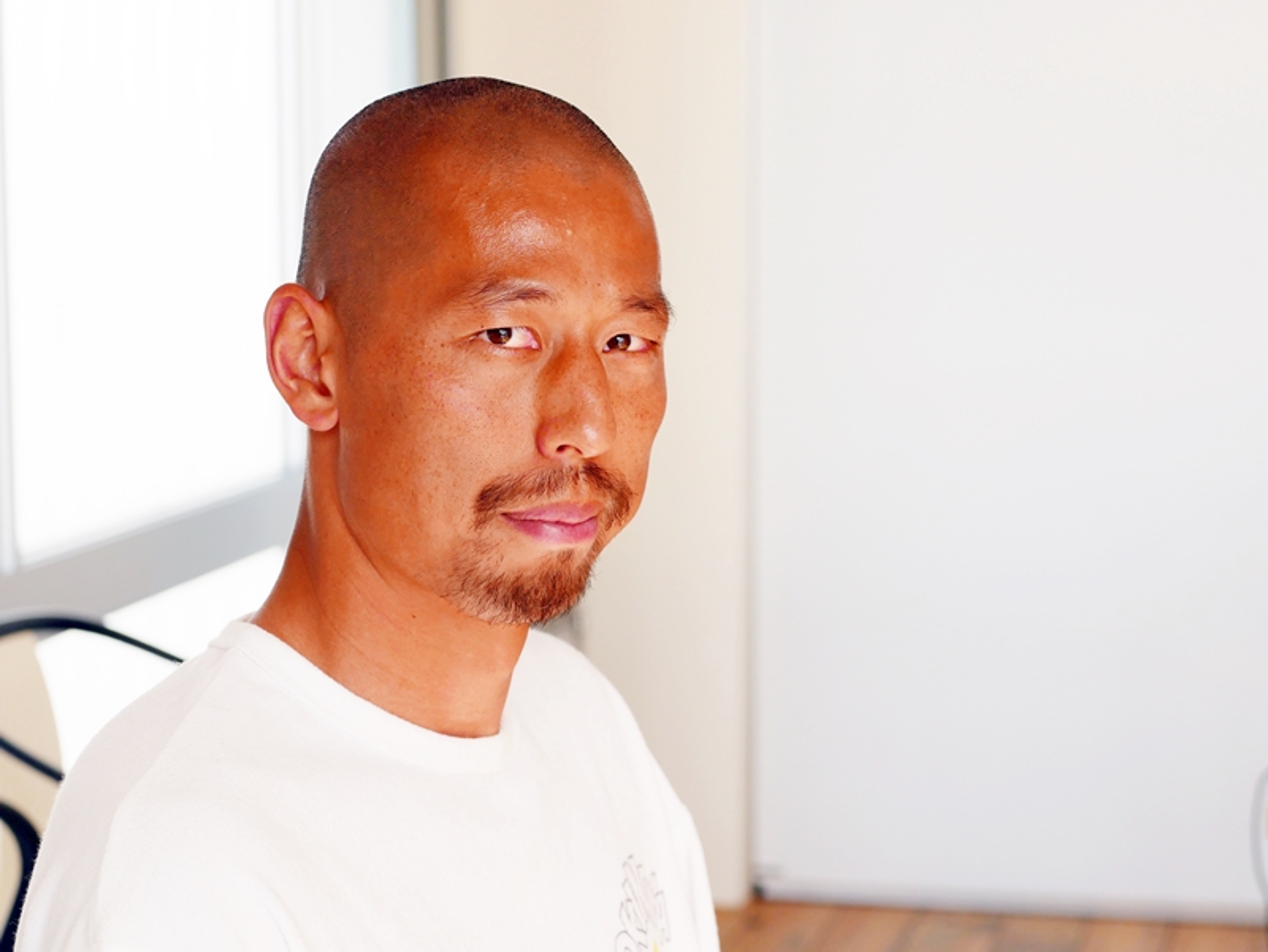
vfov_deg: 17.2
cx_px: 634
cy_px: 476
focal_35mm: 86
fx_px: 3152
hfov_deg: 22.7
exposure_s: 1/800
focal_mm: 43
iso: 200
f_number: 4
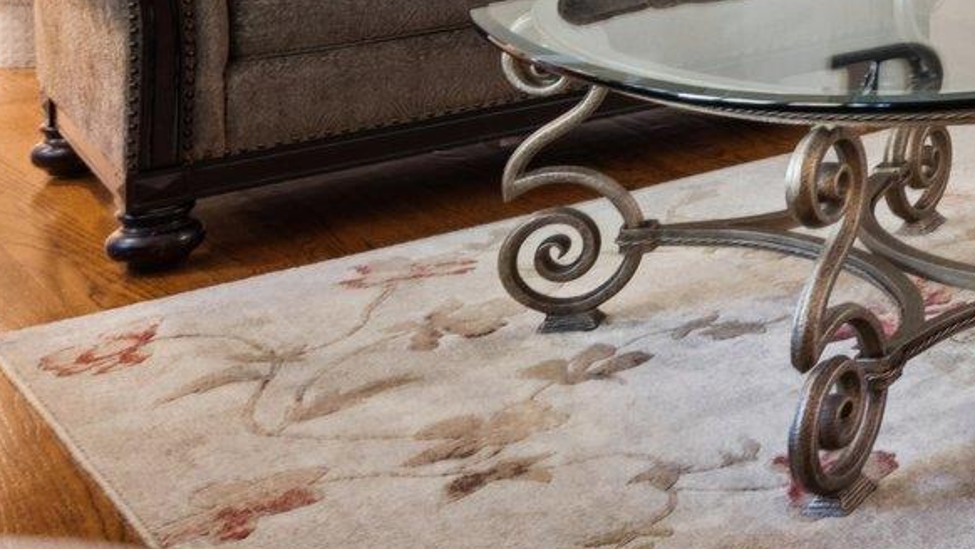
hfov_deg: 21.4
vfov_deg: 15.3
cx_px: 1695
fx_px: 1811
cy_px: -376
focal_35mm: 70
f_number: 9
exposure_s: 1/2
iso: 200
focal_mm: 19
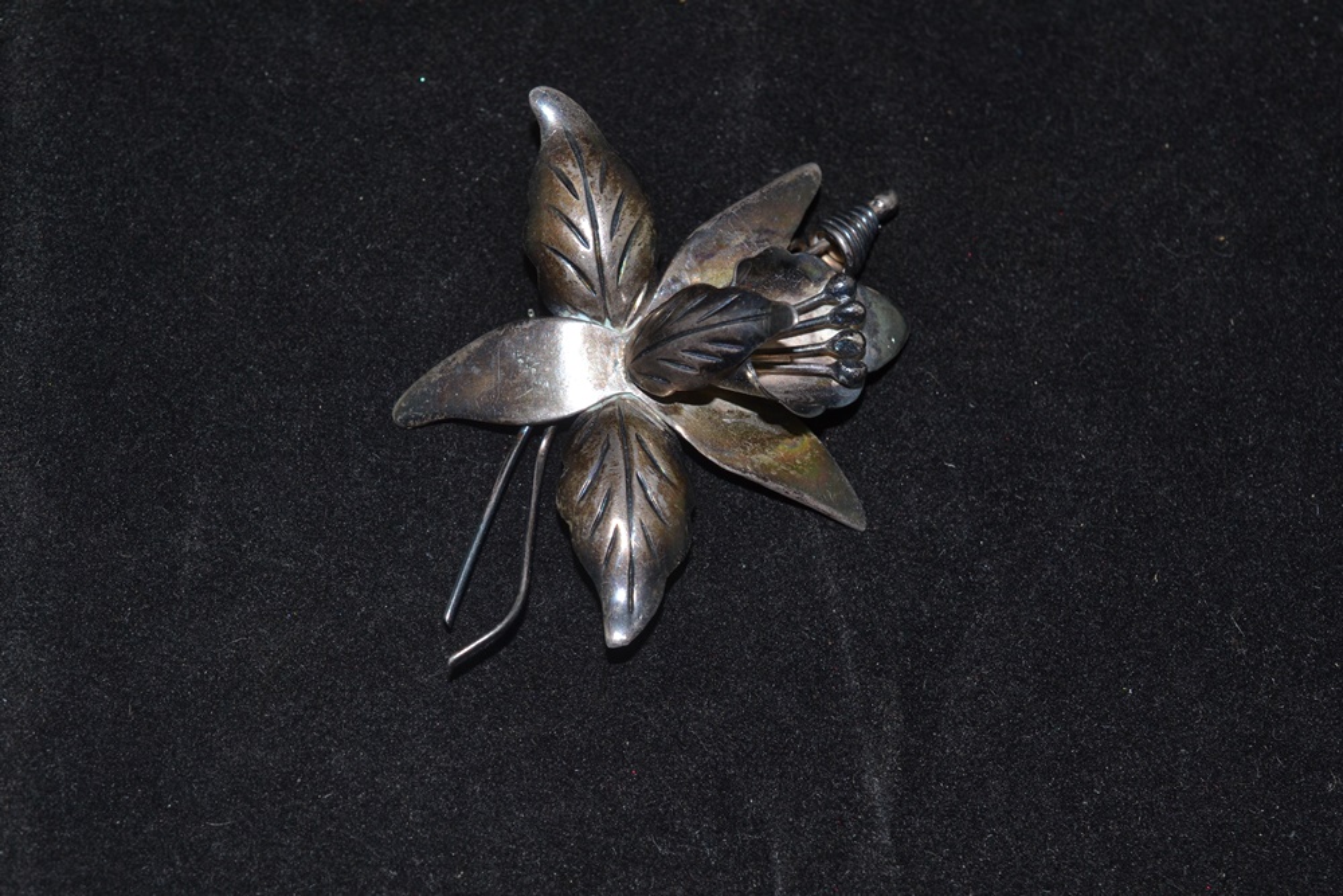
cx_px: 672
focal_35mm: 60
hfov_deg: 33.4
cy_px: 448
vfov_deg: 22.6
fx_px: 2239
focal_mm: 40
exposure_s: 1/60
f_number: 8
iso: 100
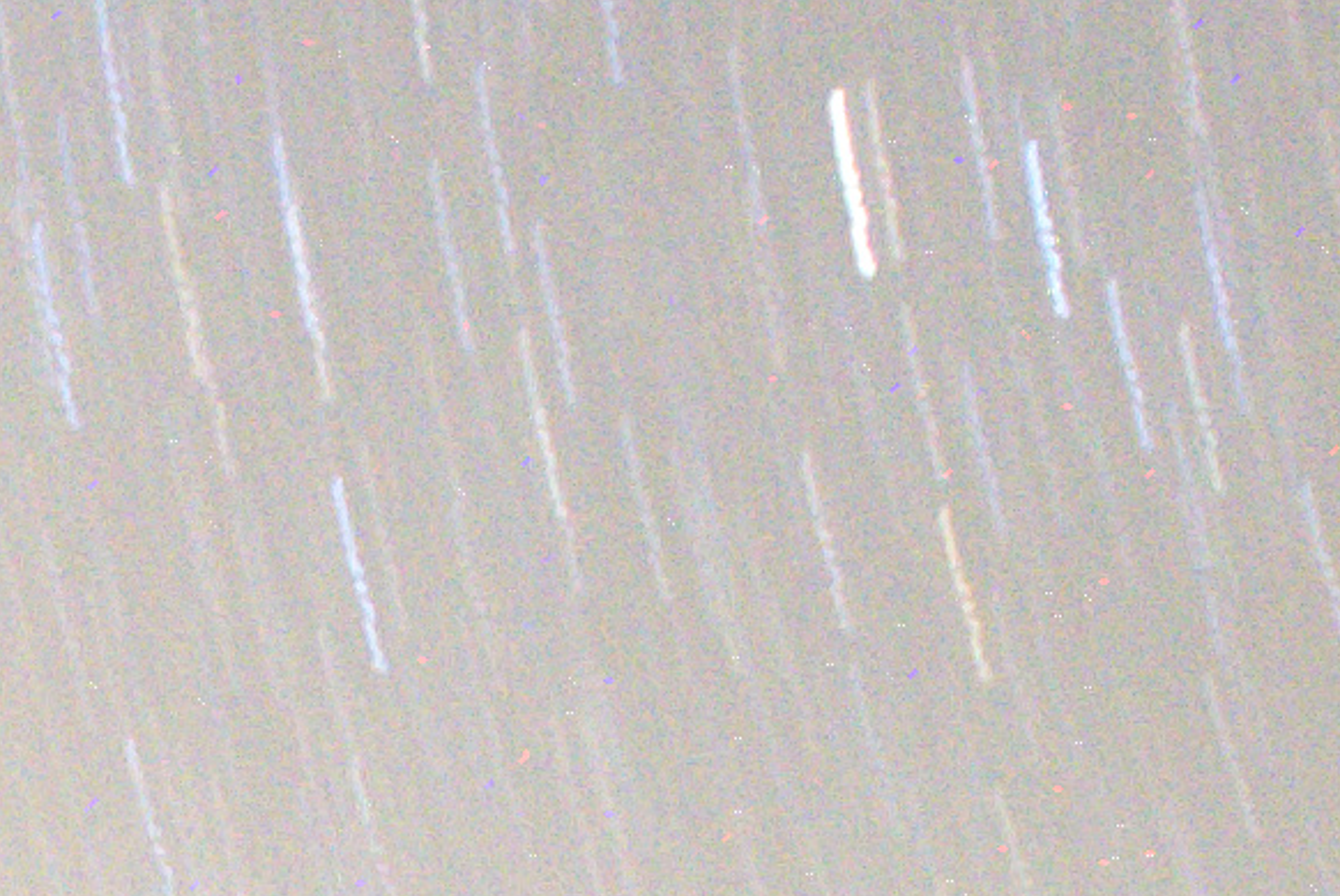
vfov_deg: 7.1
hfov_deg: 11.0
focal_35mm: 181
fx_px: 6742
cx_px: -451
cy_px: 2314
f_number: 3.5
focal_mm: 18
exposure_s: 593
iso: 1600
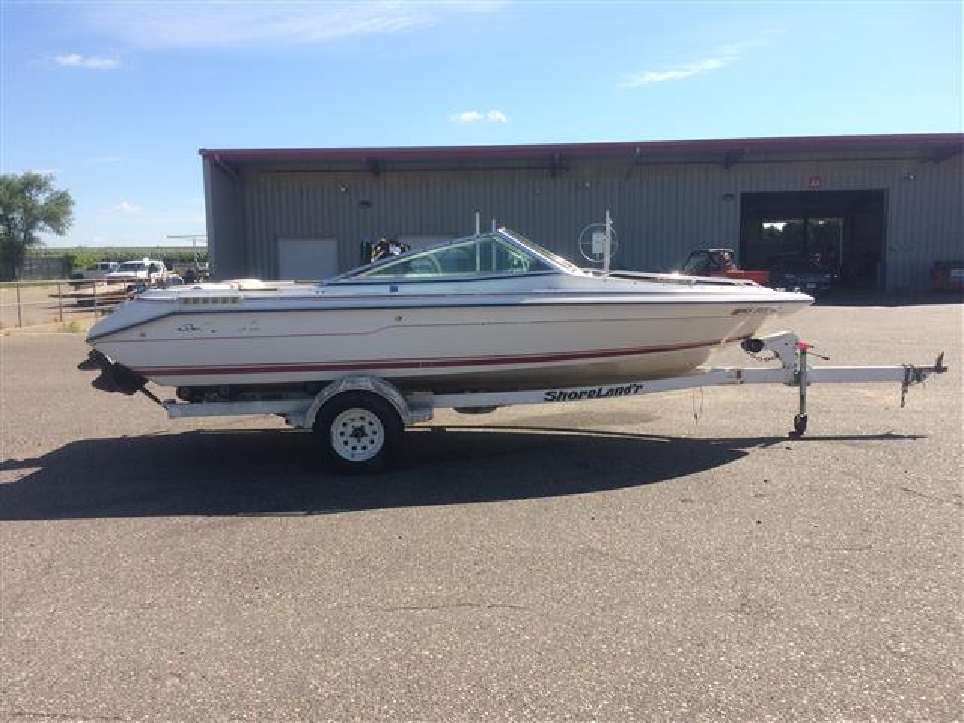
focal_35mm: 29
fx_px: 808
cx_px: 482
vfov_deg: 48.2
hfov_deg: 61.7
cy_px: 362
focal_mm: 4.15
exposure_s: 1/1466
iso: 32
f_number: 2.2
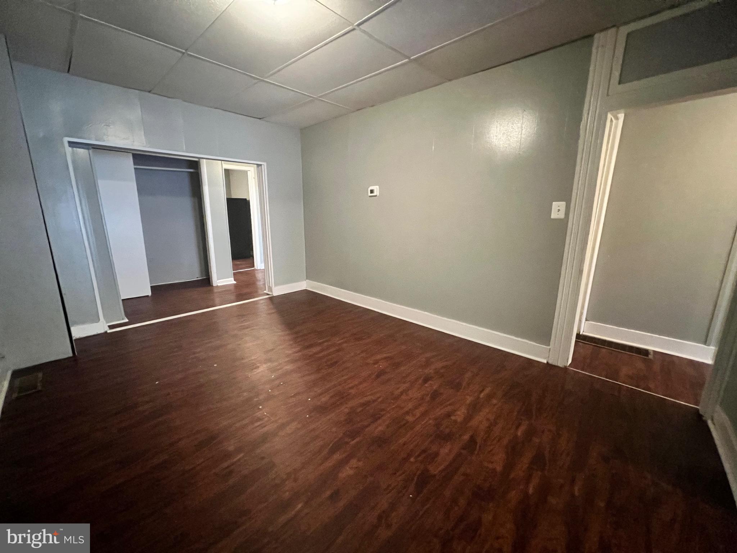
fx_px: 277
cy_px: 276
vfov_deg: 89.9
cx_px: 368
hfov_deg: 106.2
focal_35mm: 13
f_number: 1.8
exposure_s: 1/40
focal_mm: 1.57
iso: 1250
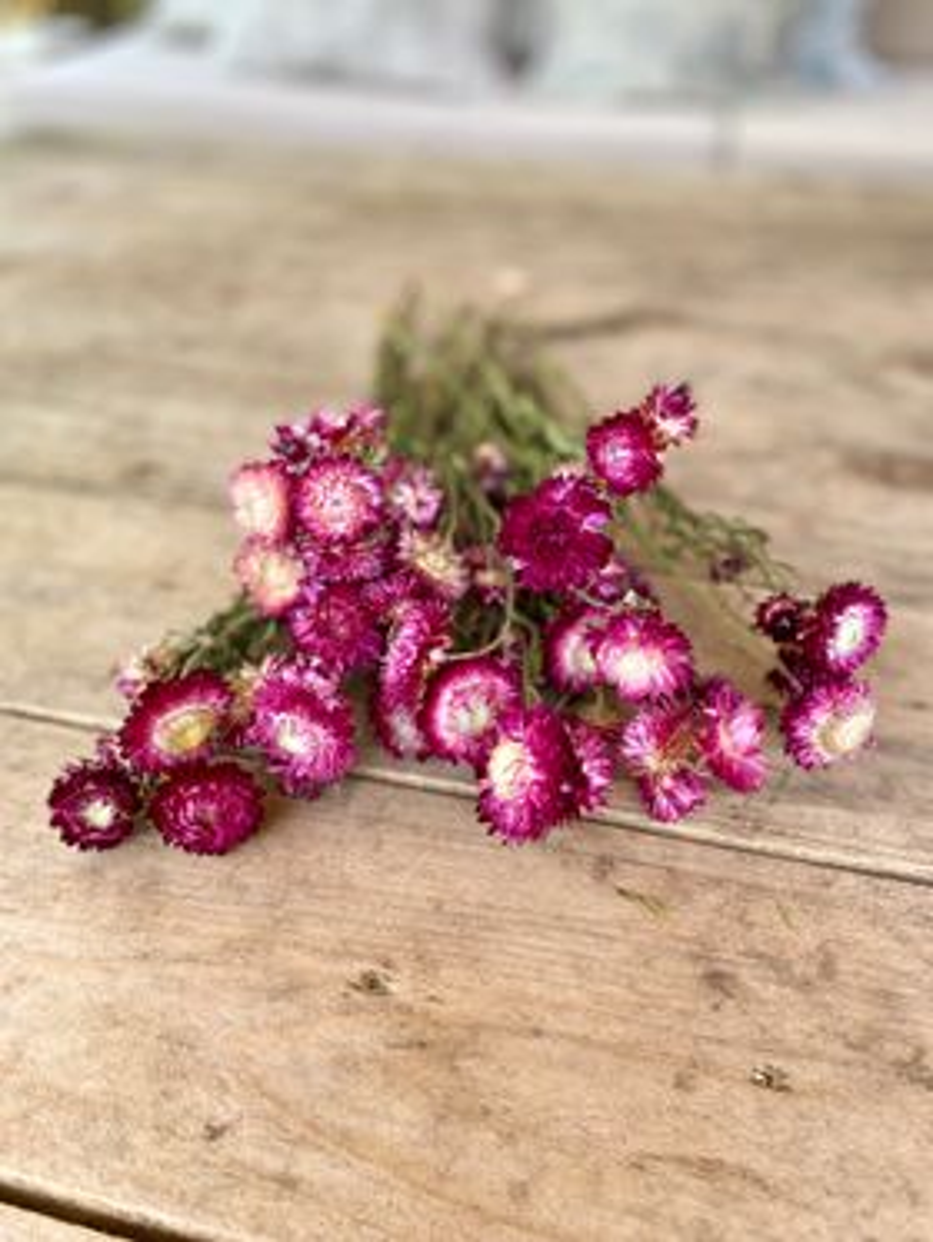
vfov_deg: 67.3
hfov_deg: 53.1
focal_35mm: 26
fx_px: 934
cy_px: 621
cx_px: 466
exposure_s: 1/368
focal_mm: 4.25
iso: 32
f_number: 1.8
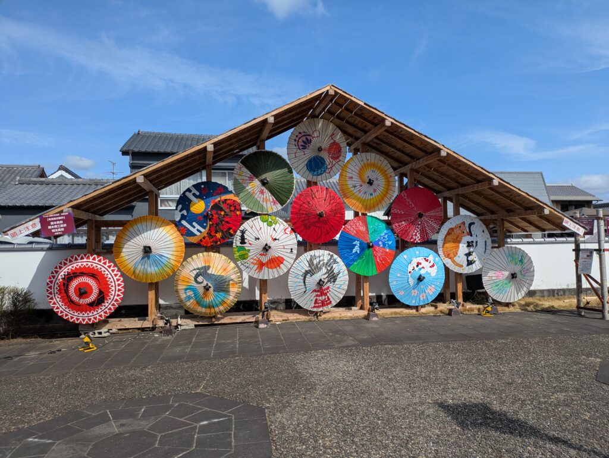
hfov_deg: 69.4
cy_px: 229
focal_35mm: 25
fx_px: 440
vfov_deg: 54.9
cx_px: 304
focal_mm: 5.43
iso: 41
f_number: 1.89
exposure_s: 1/3378
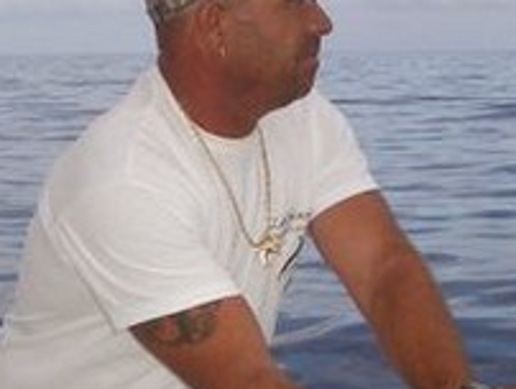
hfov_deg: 17.9
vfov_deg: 13.6
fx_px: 1627
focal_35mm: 109
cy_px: 210
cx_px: 388
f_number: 4.3
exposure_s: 1/1000
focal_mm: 5.8
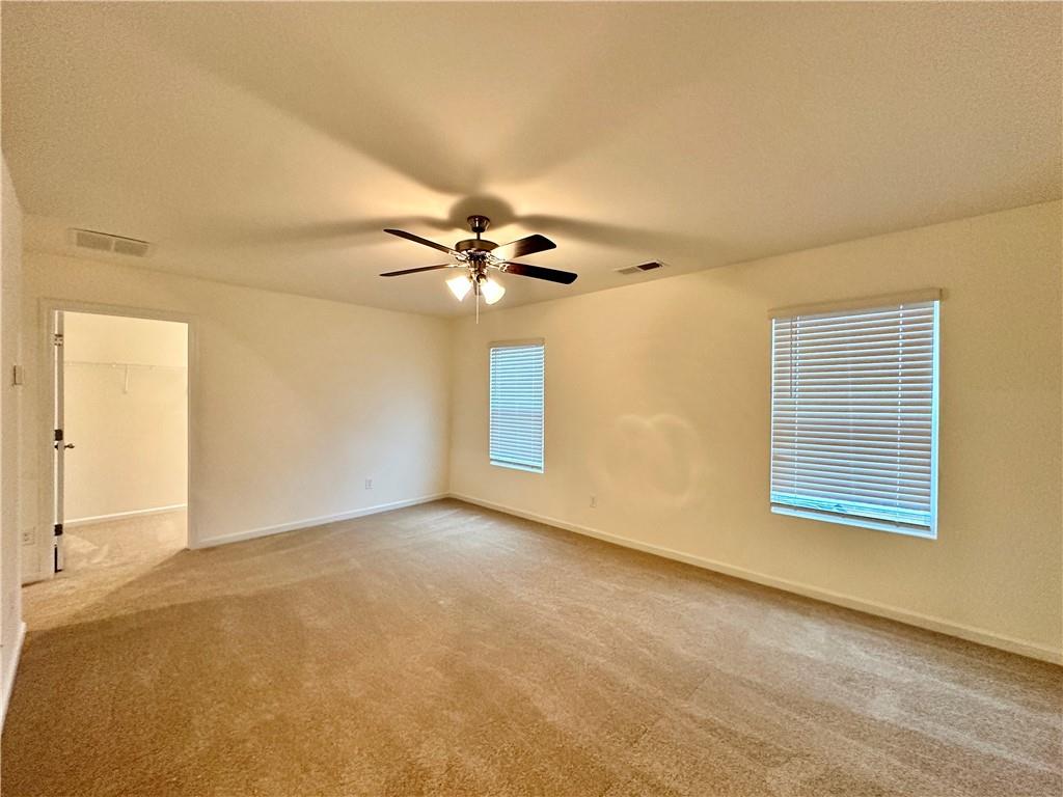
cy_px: 398
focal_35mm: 14
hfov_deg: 102.1
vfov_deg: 85.7
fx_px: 430
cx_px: 532
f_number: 2.2
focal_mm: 2.22
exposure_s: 1/60
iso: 500
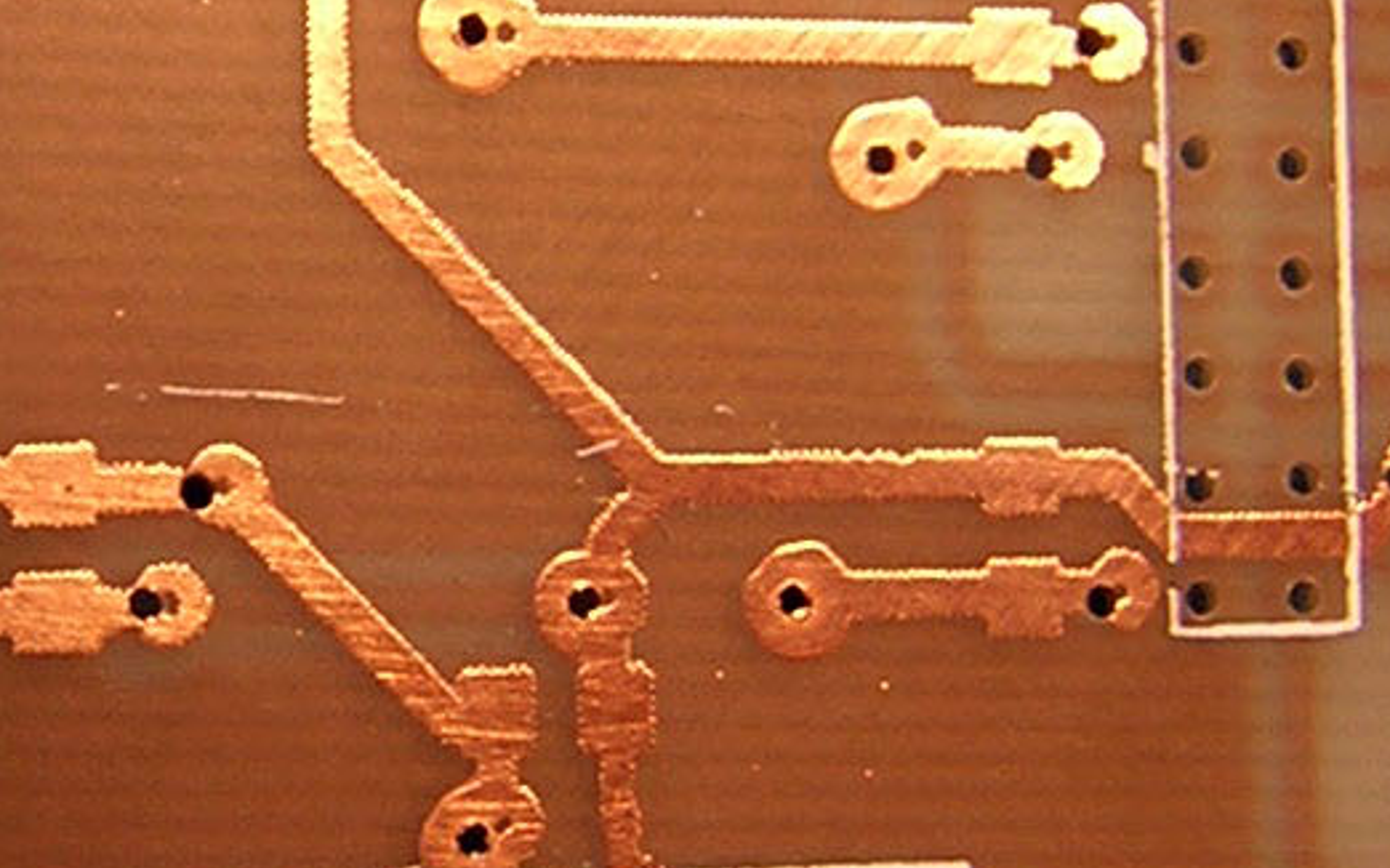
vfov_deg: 11.2
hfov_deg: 17.6
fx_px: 4431
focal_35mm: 117
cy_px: 226
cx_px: 165
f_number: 2.6
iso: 100
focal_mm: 4.7
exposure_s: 1/14.2
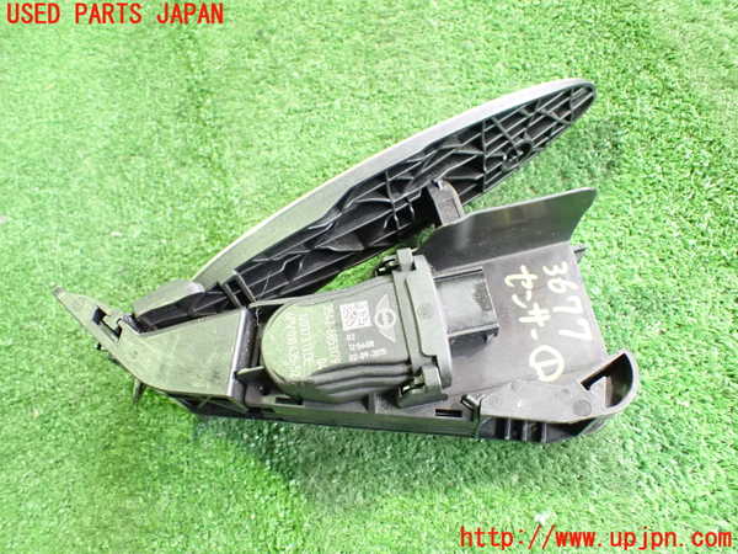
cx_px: 369
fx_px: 640
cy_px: 277
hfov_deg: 60.0
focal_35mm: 30
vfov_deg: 46.8
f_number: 2.3
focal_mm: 5.4
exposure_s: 1/30
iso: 1250
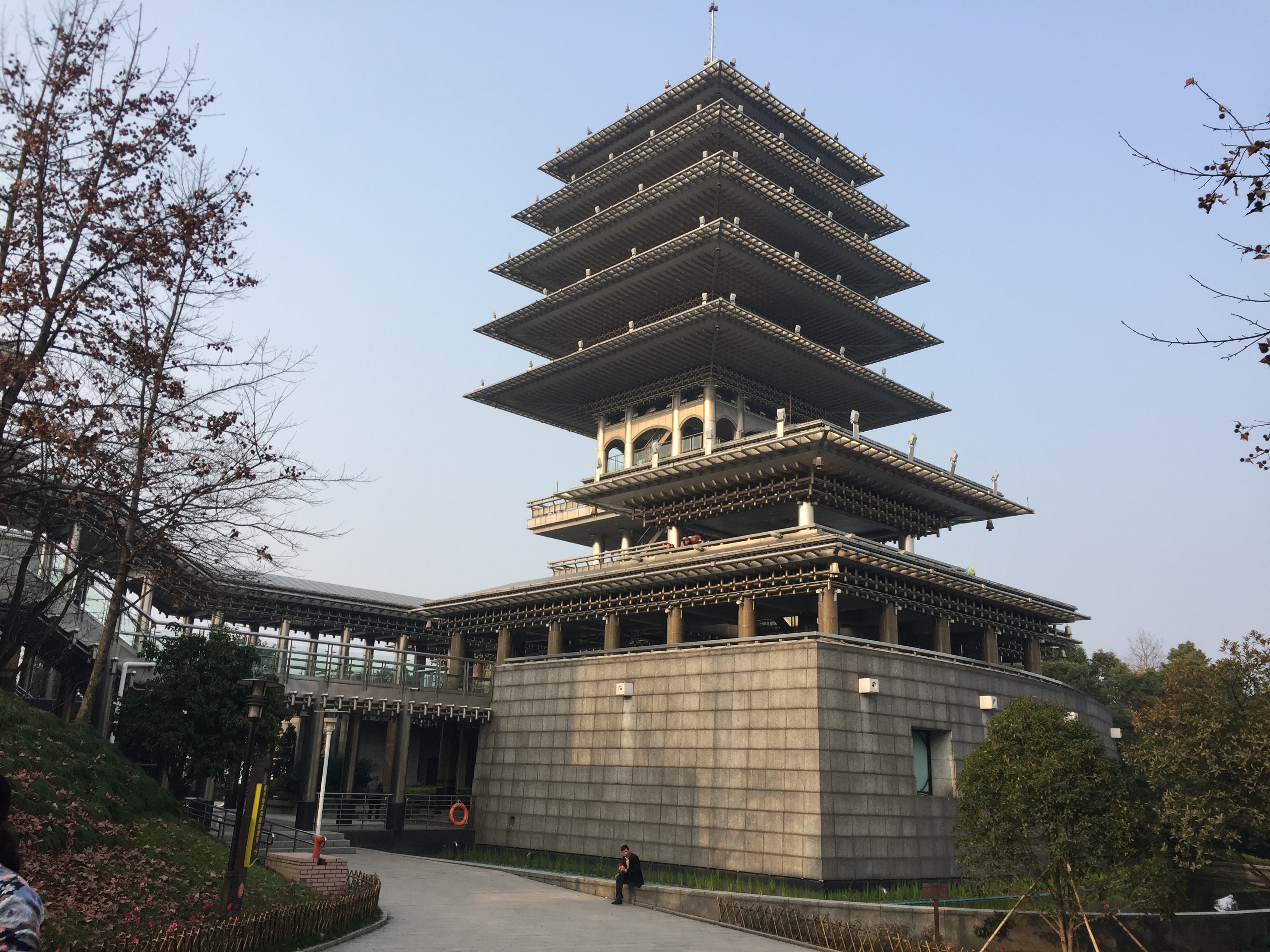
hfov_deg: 61.7
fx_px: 1064
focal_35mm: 29
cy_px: 476
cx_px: 635
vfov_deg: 48.2
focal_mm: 4.15
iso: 32
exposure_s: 1/824
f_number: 2.2
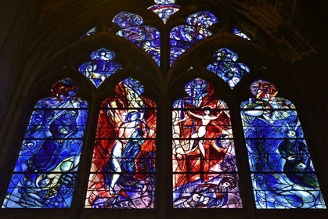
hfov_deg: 39.6
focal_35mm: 50
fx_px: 456
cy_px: 110
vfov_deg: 27.0
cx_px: 164
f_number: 6.3
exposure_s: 1/13
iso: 800
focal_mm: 50
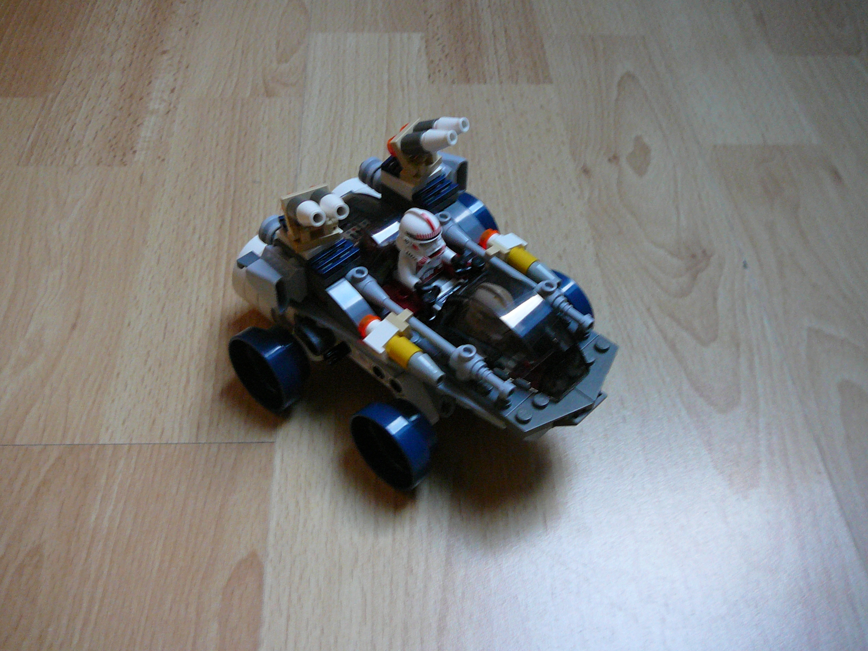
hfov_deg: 52.6
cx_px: 434
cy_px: 326
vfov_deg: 40.7
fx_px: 878
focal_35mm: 35
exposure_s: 1/8
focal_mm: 5.2
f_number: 2.8
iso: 200
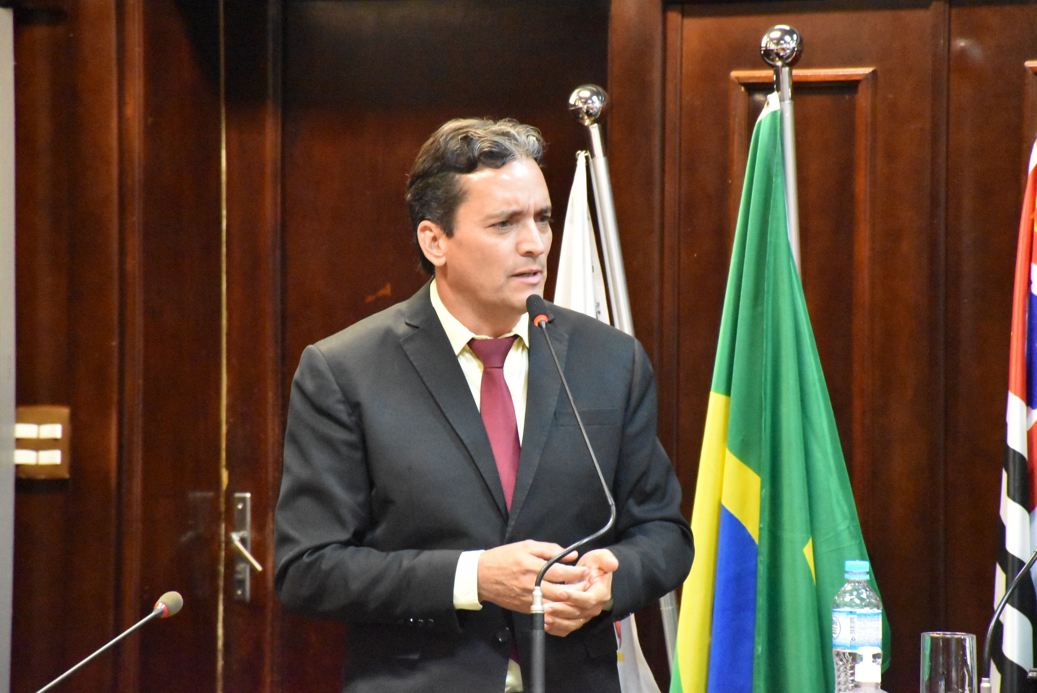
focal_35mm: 210
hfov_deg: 9.8
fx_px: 6054
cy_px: 346
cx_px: 518
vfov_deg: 6.6
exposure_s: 1/80
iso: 12800
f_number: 5.6
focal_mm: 140
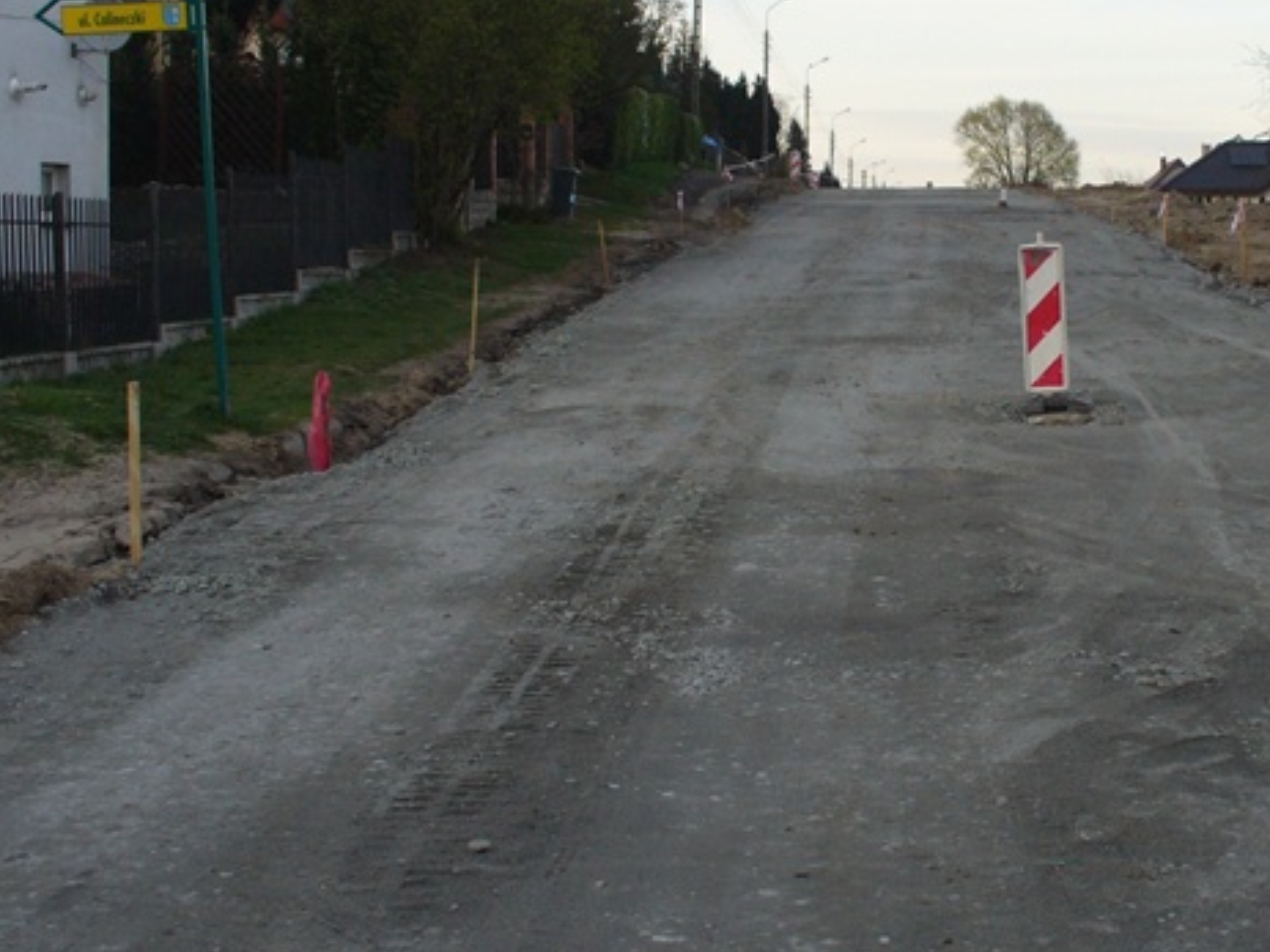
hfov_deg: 29.6
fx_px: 2347
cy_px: 316
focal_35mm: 64
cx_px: 1004
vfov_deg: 22.8
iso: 100
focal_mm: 6.1
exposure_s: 1/250
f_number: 2.8
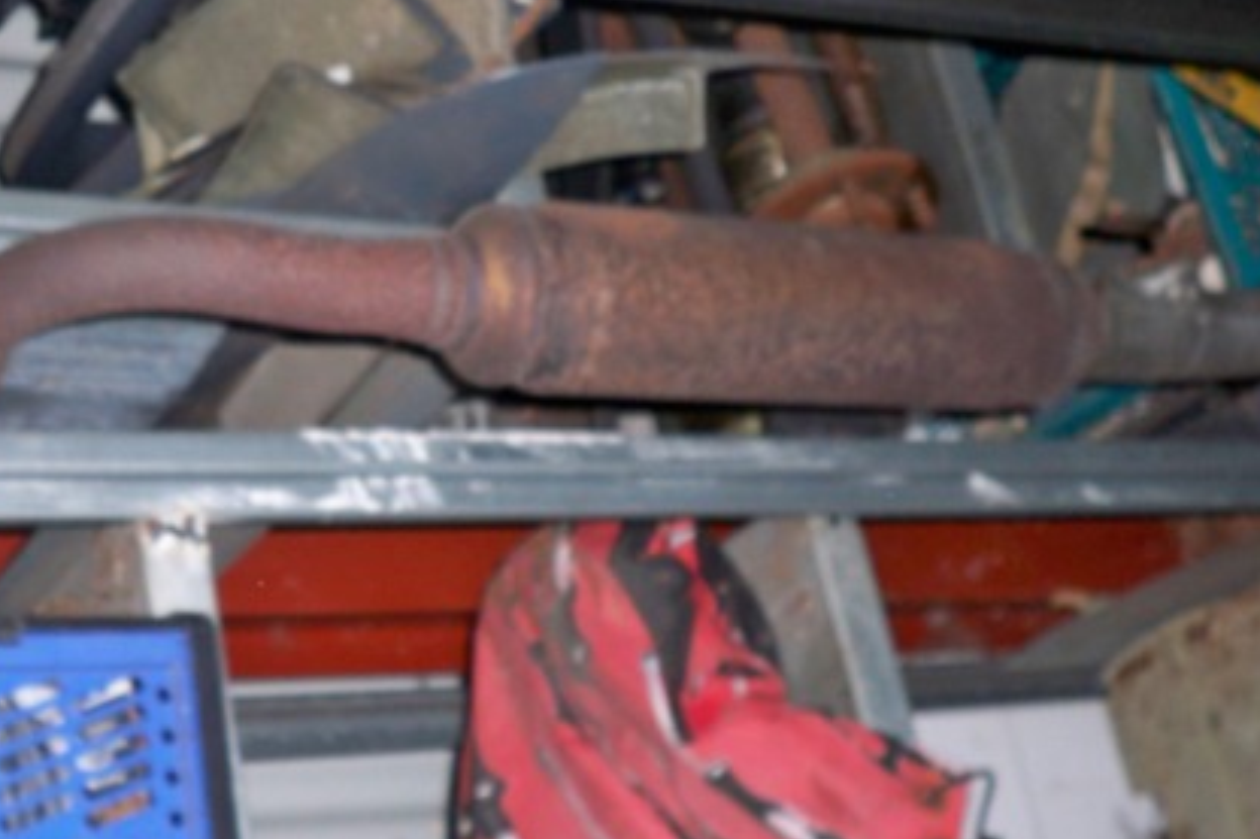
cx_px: 345
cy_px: 336
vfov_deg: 24.1
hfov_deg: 35.0
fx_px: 1959
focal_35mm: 56
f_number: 3.1
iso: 200
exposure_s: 1/60
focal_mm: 6.3
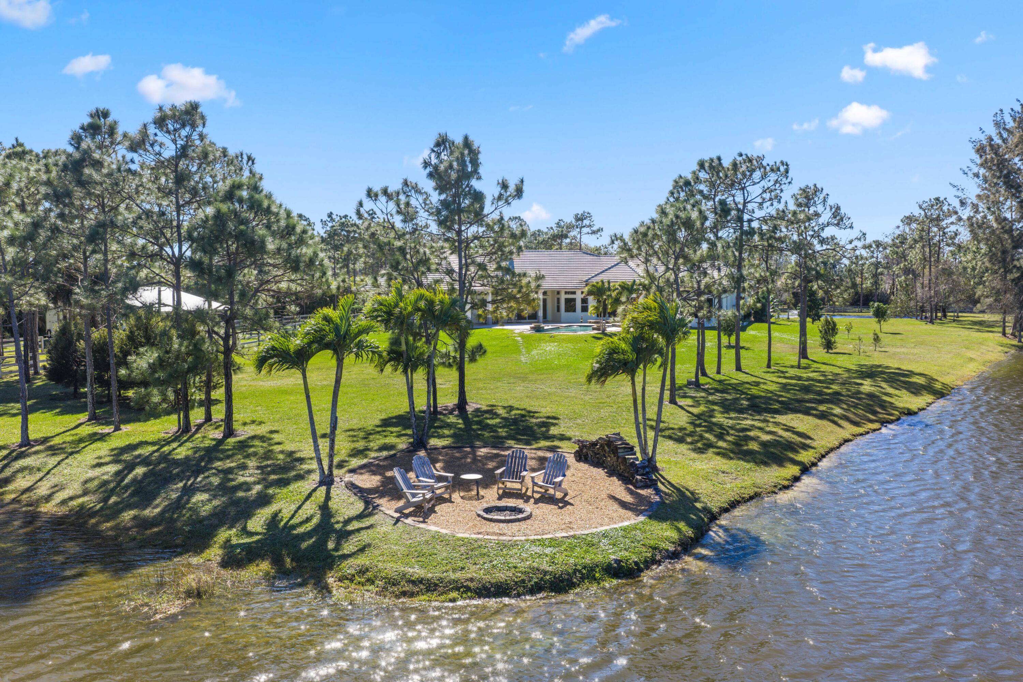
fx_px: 796
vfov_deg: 46.4
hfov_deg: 65.5
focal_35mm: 28
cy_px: 341
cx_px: 512
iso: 100
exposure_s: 1/160
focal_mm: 14.45
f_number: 5
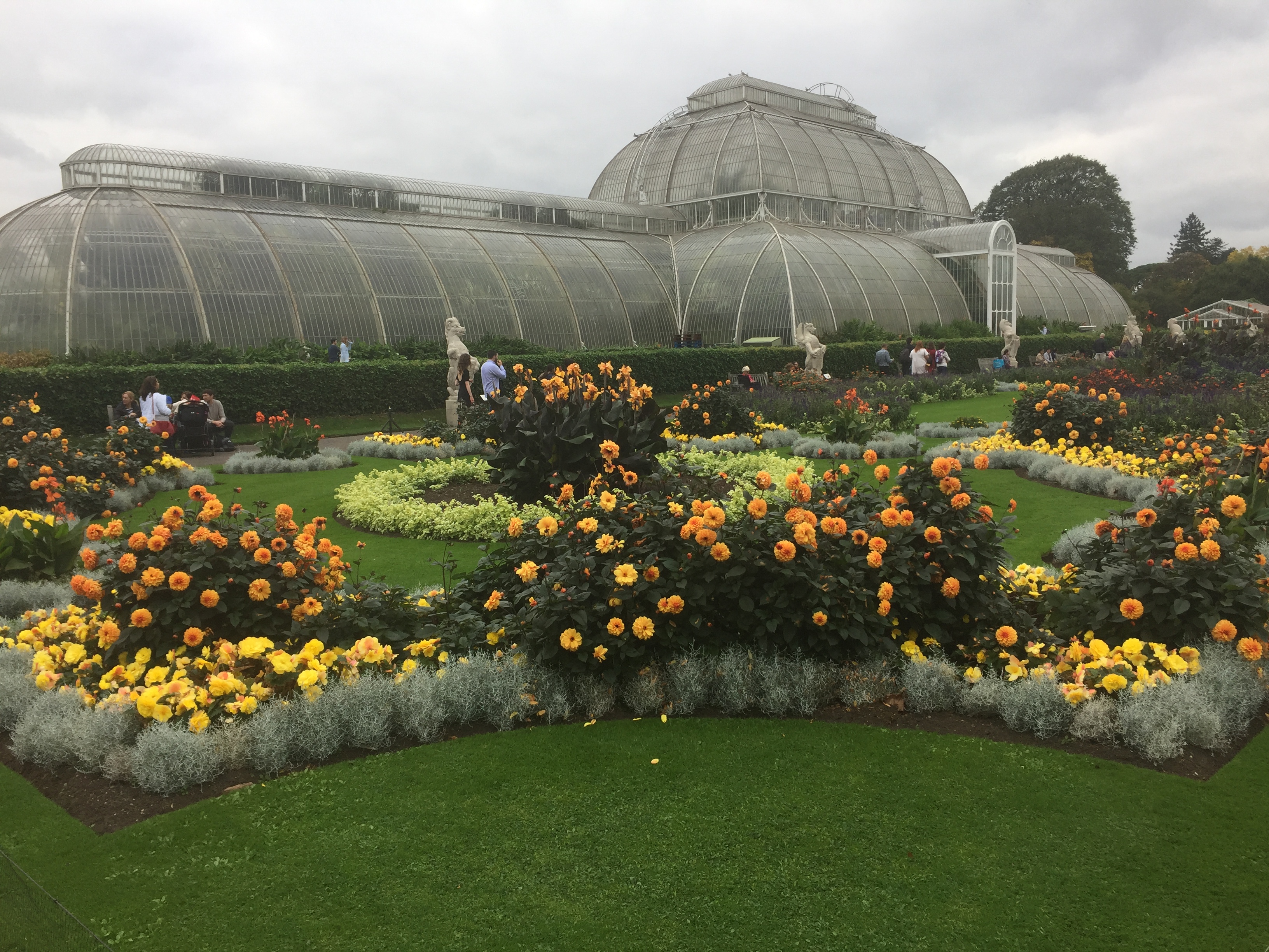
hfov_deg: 61.7
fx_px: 1063
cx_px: 634
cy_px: 476
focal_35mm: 29
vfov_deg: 48.2
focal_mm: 4.15
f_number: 2.2
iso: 32
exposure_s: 1/590
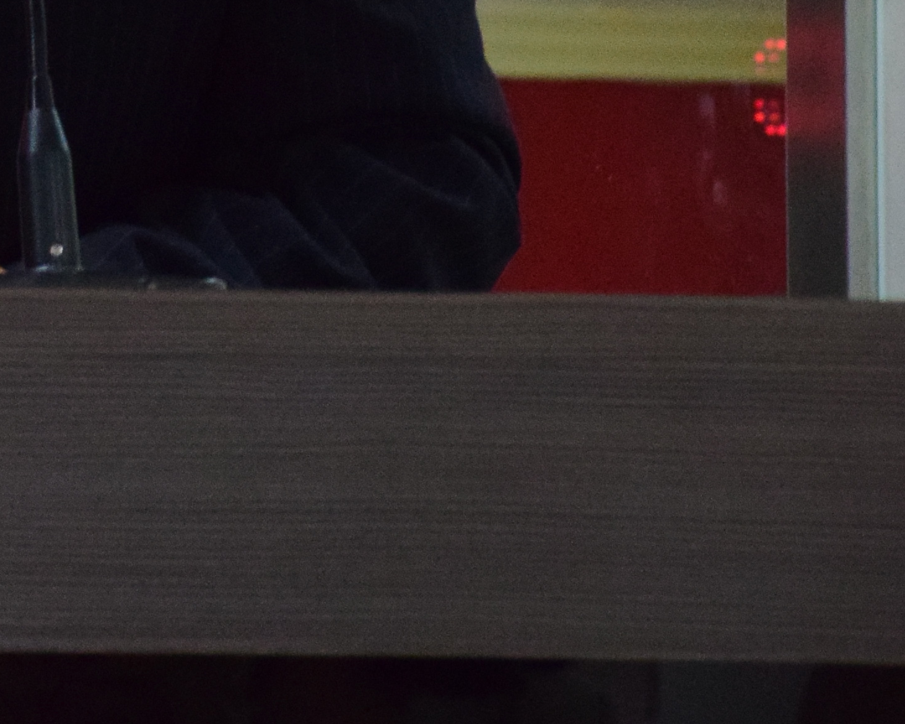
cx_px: -938
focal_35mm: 636
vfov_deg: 2.4
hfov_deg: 3.0
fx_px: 17036
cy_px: -454
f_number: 7.1
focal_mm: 110
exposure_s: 1/80
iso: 1600
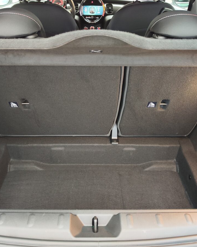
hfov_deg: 48.5
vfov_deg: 58.8
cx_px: 92
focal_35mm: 30
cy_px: 124
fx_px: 219
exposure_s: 1/25
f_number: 1.69
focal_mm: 7.01
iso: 1489
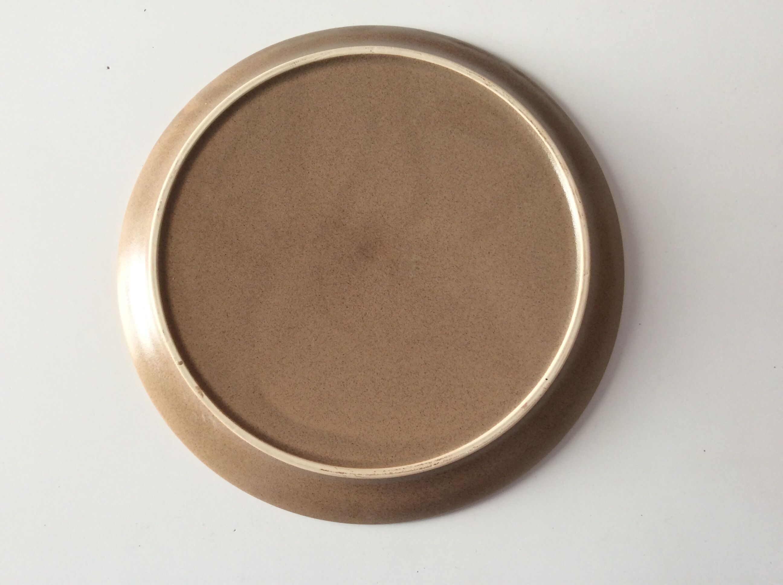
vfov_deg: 44.1
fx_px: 723
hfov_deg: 56.9
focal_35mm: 32
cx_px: 392
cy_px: 292
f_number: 2.4
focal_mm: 3.3
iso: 40
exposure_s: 1/25
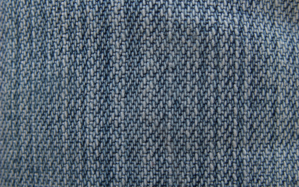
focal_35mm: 66
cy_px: 76
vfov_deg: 19.7
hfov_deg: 31.1
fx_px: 538
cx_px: 150
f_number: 4
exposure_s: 1/50
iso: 50
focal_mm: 10.28
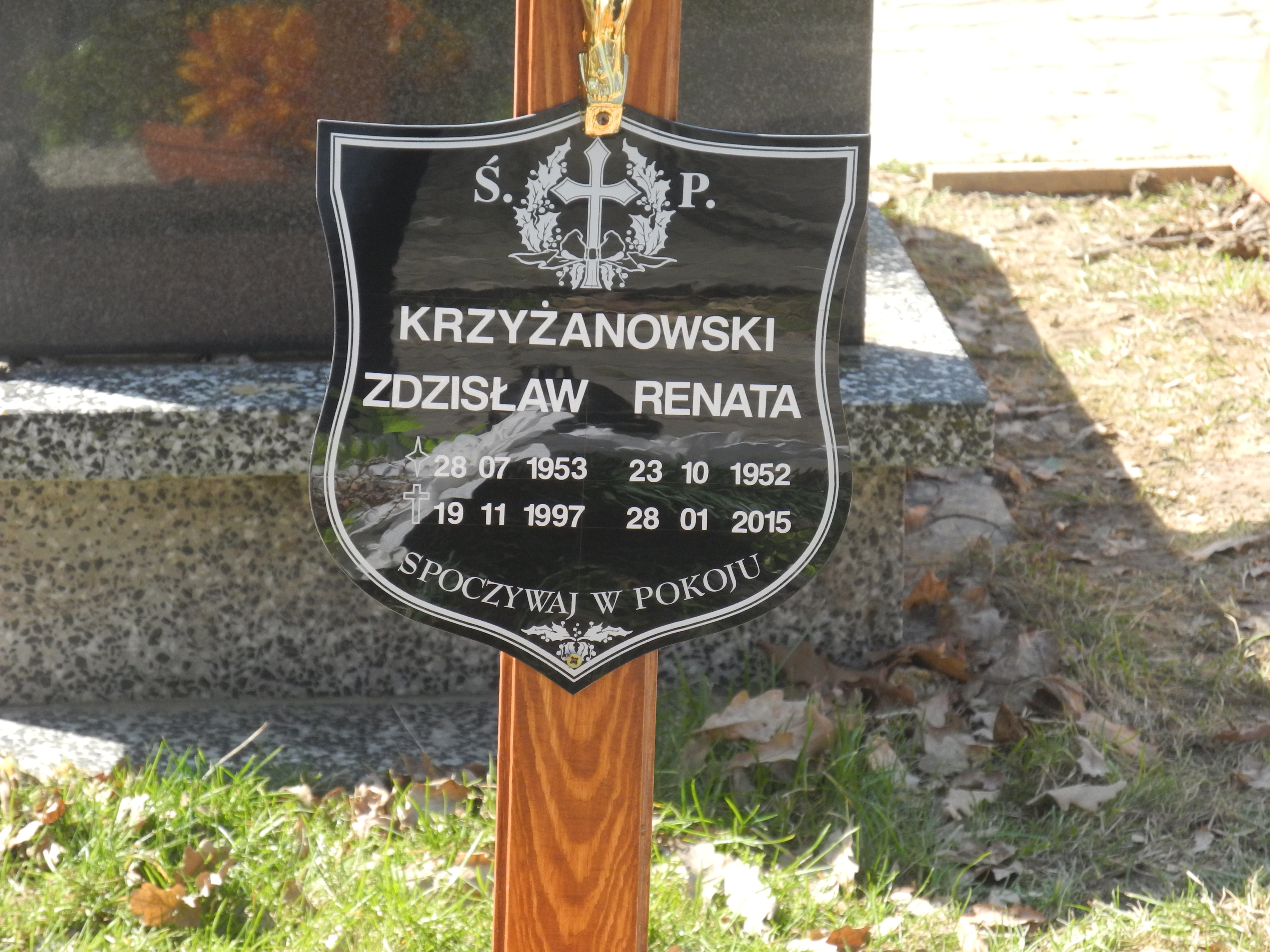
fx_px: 4953
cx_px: 635
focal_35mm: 135
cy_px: 476
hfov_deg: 14.6
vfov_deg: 11.0
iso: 360
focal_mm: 28.9
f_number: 5
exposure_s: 1/400
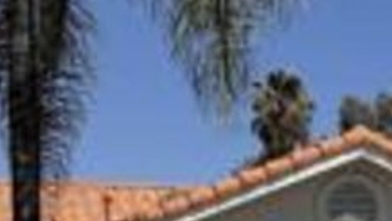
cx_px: 94
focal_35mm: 179
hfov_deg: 12.0
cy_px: 474
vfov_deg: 6.5
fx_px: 1862
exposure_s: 1/6410
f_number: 1.78
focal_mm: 6.76
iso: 64
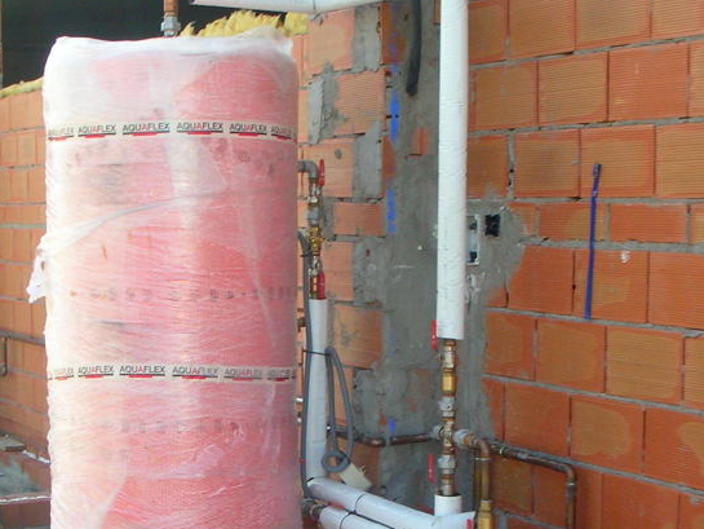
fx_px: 1566
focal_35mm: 77
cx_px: 180
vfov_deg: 19.0
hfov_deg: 25.1
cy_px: 405
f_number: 8.5
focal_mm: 5.8
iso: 50
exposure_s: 1/32.1
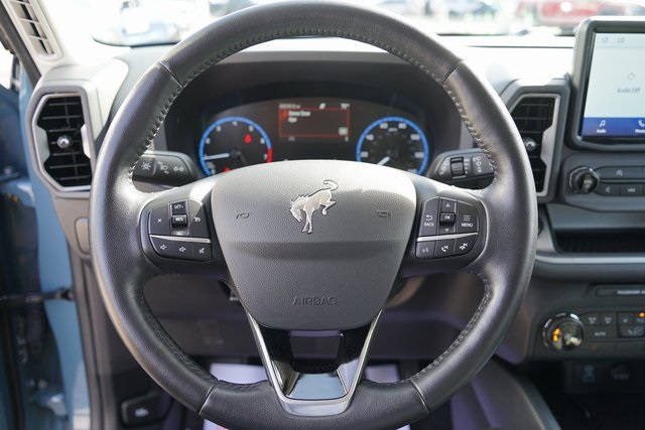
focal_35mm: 28
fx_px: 502
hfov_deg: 65.5
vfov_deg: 46.4
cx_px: 322
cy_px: 215
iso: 125
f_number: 4
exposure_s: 1/60
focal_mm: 28
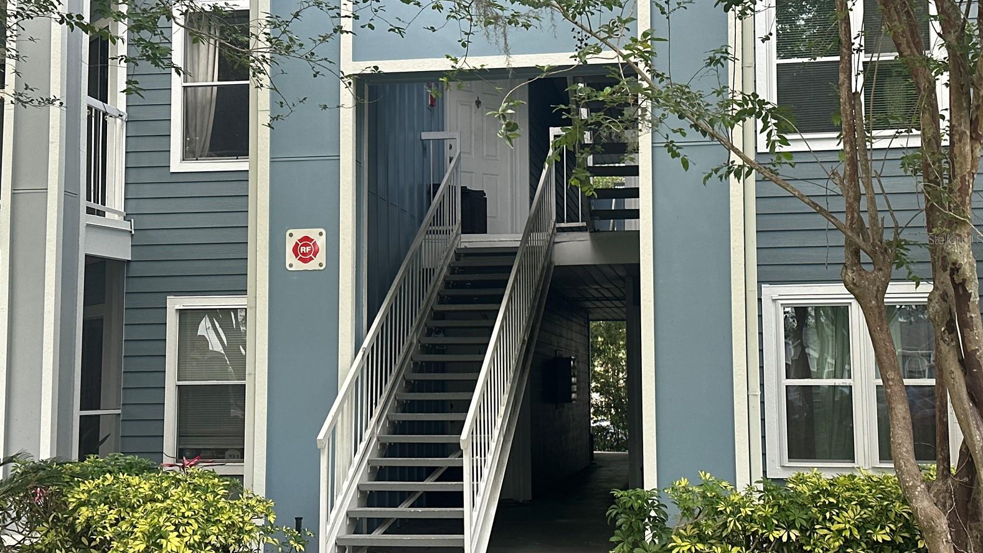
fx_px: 1381
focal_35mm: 53
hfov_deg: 39.2
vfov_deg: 22.6
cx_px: 488
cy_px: 239
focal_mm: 6.86
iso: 64
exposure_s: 1/663
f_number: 1.78
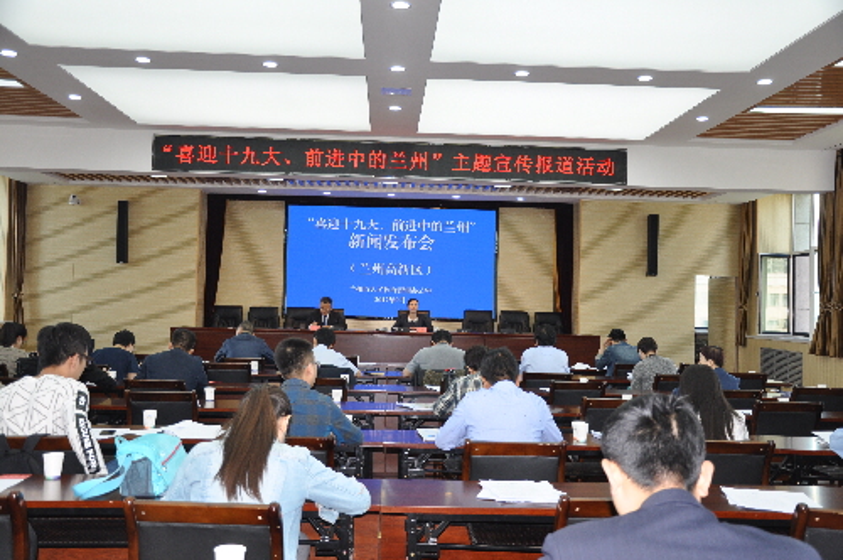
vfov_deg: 36.8
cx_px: 422
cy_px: 280
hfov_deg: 53.2
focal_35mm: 36
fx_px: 842
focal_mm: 24
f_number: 3.8
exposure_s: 1/200
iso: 400
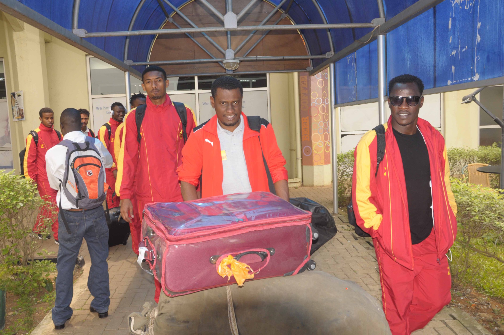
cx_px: 252
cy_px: 168
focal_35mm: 32
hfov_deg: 59.6
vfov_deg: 41.6
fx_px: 440
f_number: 8
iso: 500
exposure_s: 1/200
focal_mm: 21
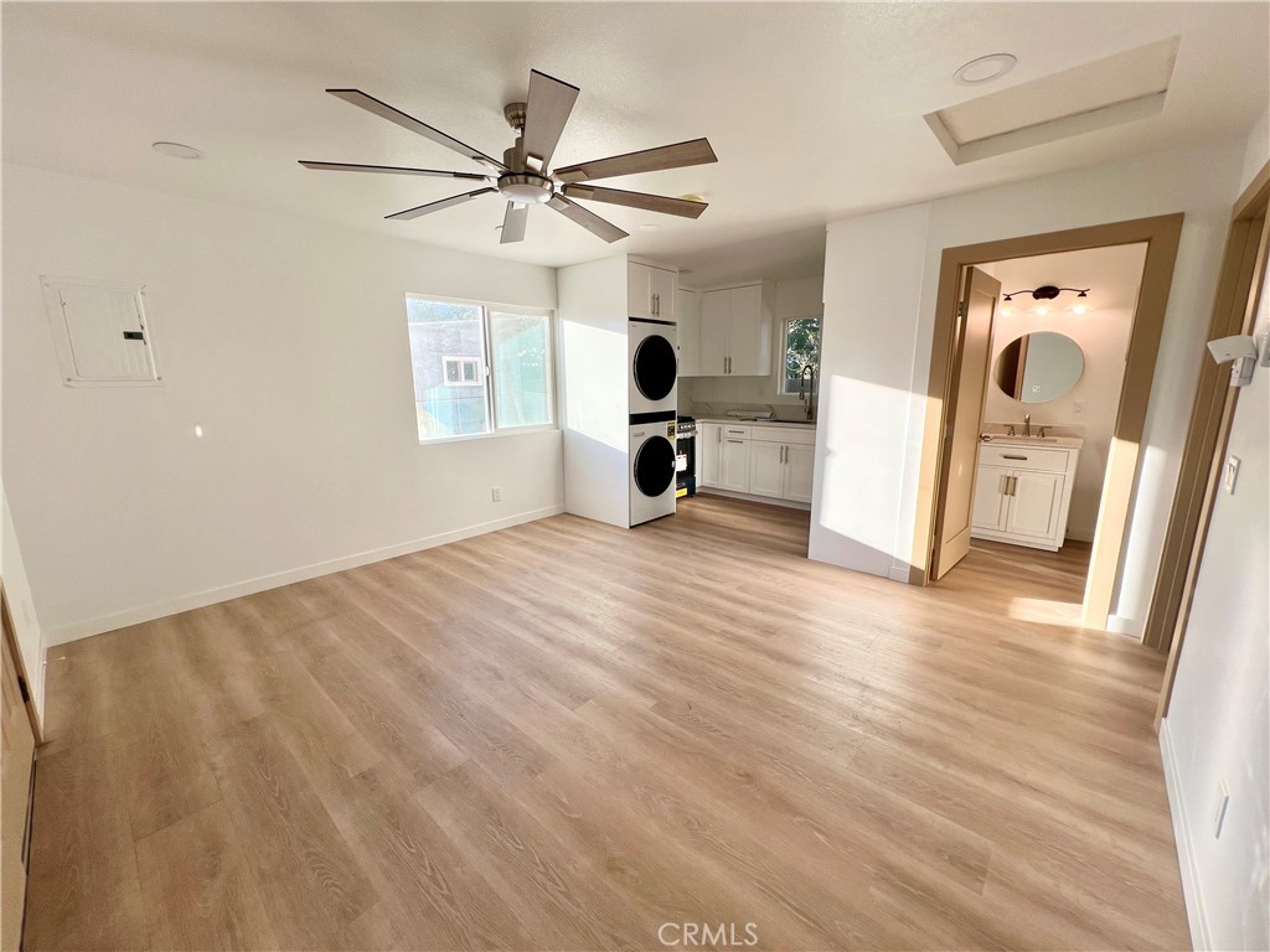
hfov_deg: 106.2
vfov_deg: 89.9
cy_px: 476
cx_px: 635
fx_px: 477
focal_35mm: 13
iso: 32
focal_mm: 1.57
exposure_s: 1/204
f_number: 1.8
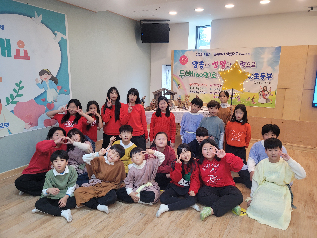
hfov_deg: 67.3
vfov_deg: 53.1
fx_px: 238
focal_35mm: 26
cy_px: 119
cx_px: 158
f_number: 1.8
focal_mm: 5.4
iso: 200
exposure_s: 1/120
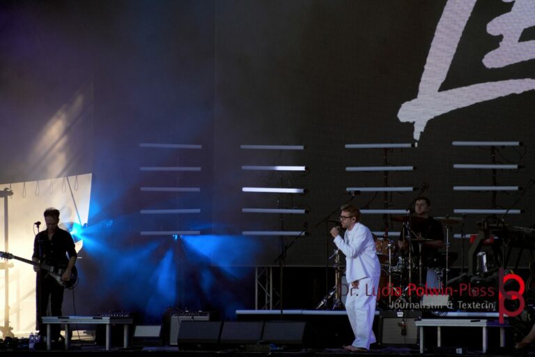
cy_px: 178
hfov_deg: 4.6
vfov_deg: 3.1
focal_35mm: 450
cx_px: 268
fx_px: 6687
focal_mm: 300
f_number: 6.3
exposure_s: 1/500
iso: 500
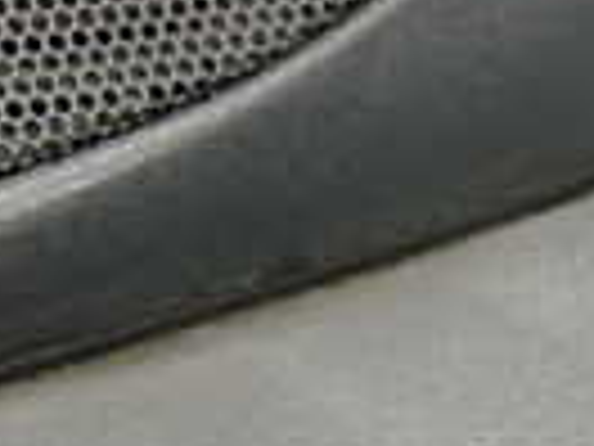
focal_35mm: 136
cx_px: -630
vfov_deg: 10.9
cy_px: 153
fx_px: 2334
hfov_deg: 12.6
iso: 500
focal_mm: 5.4
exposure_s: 1/125
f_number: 2.3
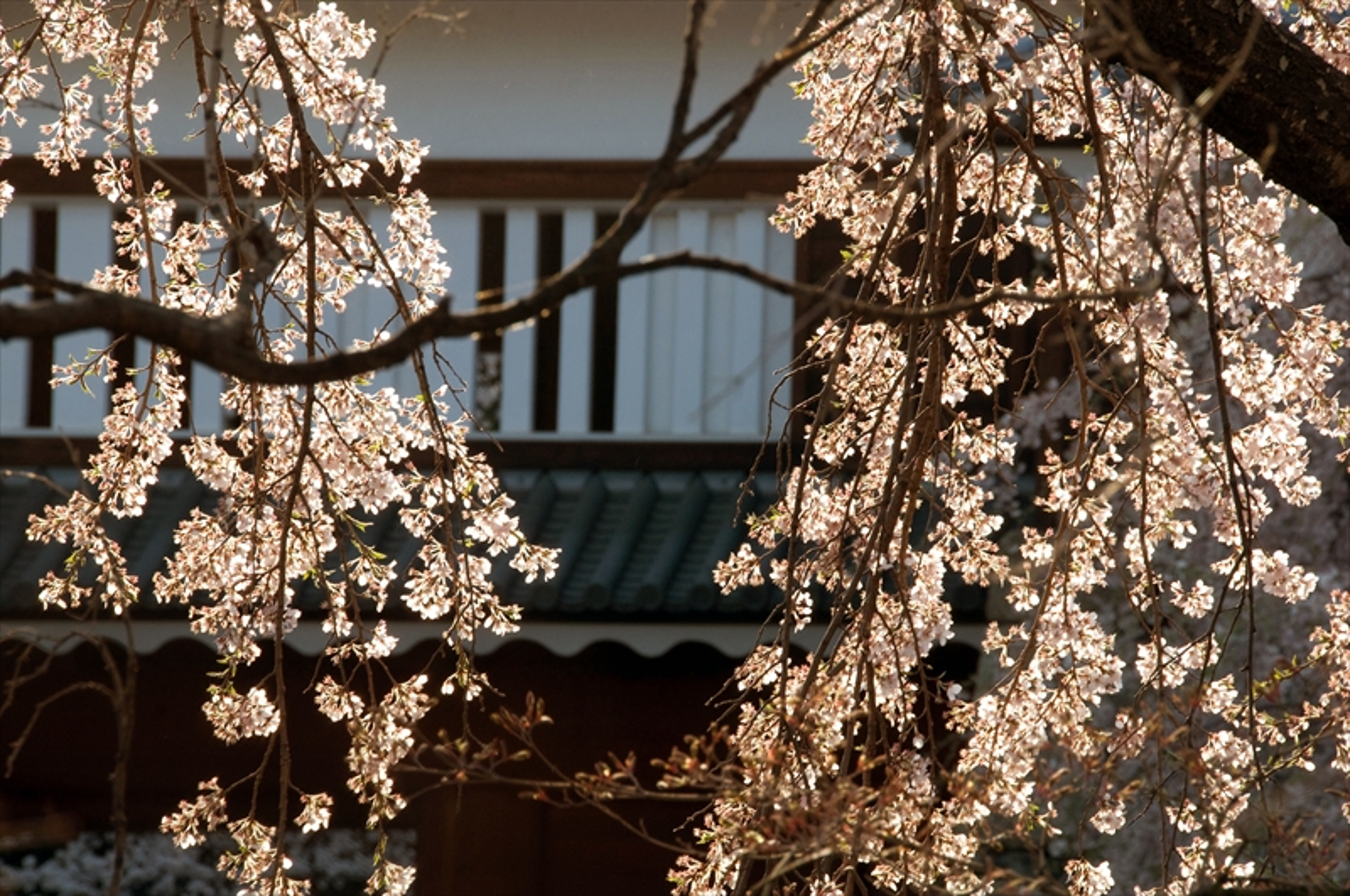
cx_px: 675
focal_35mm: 405
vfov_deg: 3.4
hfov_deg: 5.1
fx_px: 15166
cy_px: 448
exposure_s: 1/80
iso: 200
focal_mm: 270
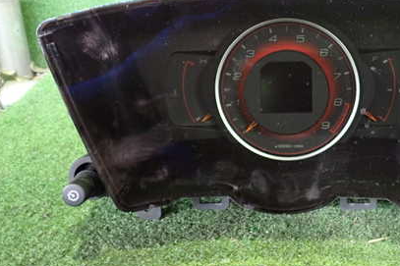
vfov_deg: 29.0
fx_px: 511
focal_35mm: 46
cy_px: 84
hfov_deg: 41.7
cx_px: 290
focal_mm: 5.4
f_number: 2.3
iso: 800
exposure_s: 1/15
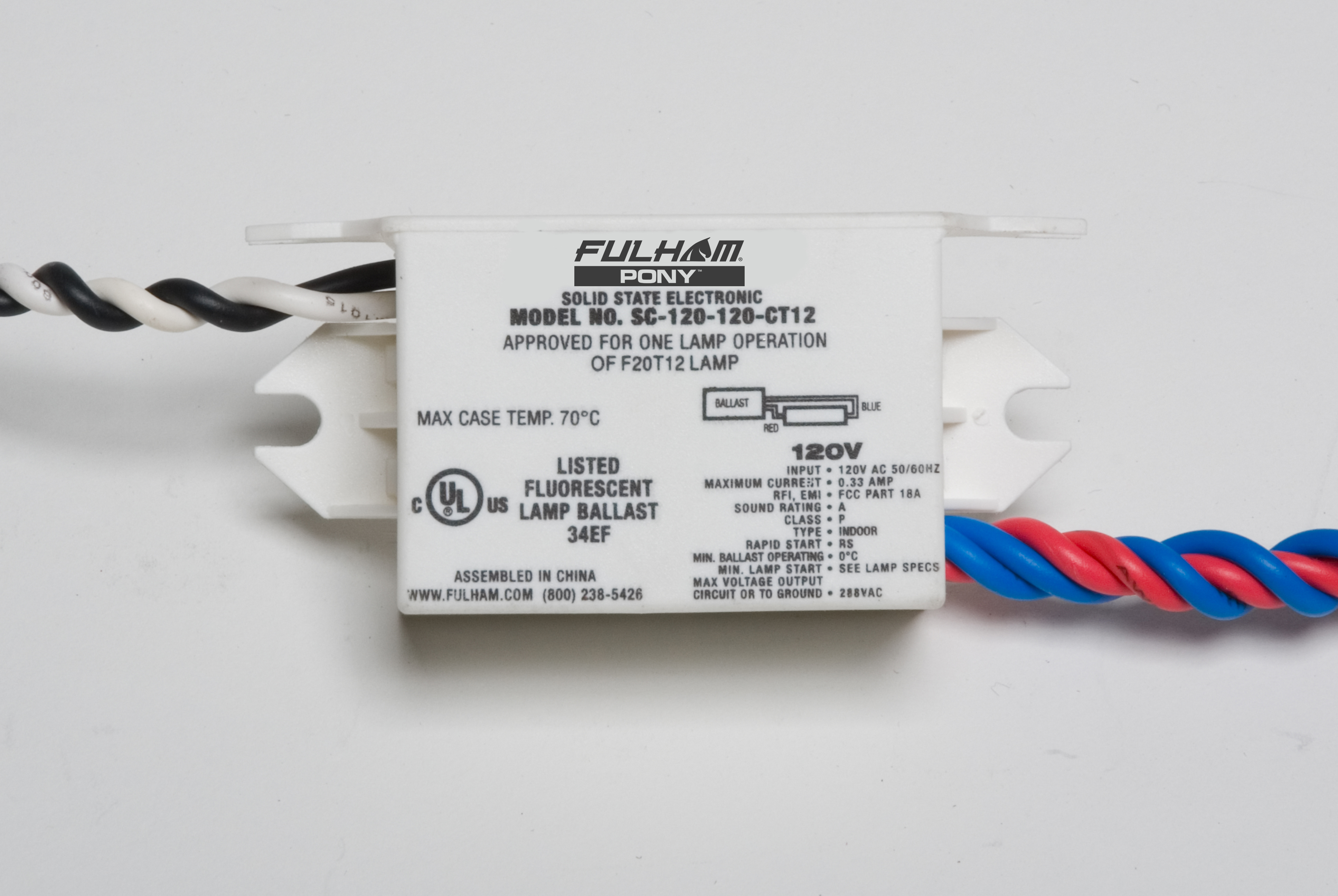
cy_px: 448
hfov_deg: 19.4
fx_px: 3907
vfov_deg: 13.1
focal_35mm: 105
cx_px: 669
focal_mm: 70
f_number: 20
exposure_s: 1/200
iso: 100
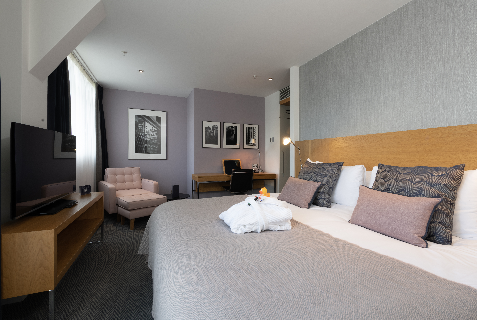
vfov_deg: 73.9
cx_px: 238
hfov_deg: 96.7
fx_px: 212
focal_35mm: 16
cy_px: 160
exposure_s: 1/1.67
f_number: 16
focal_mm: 16
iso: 100
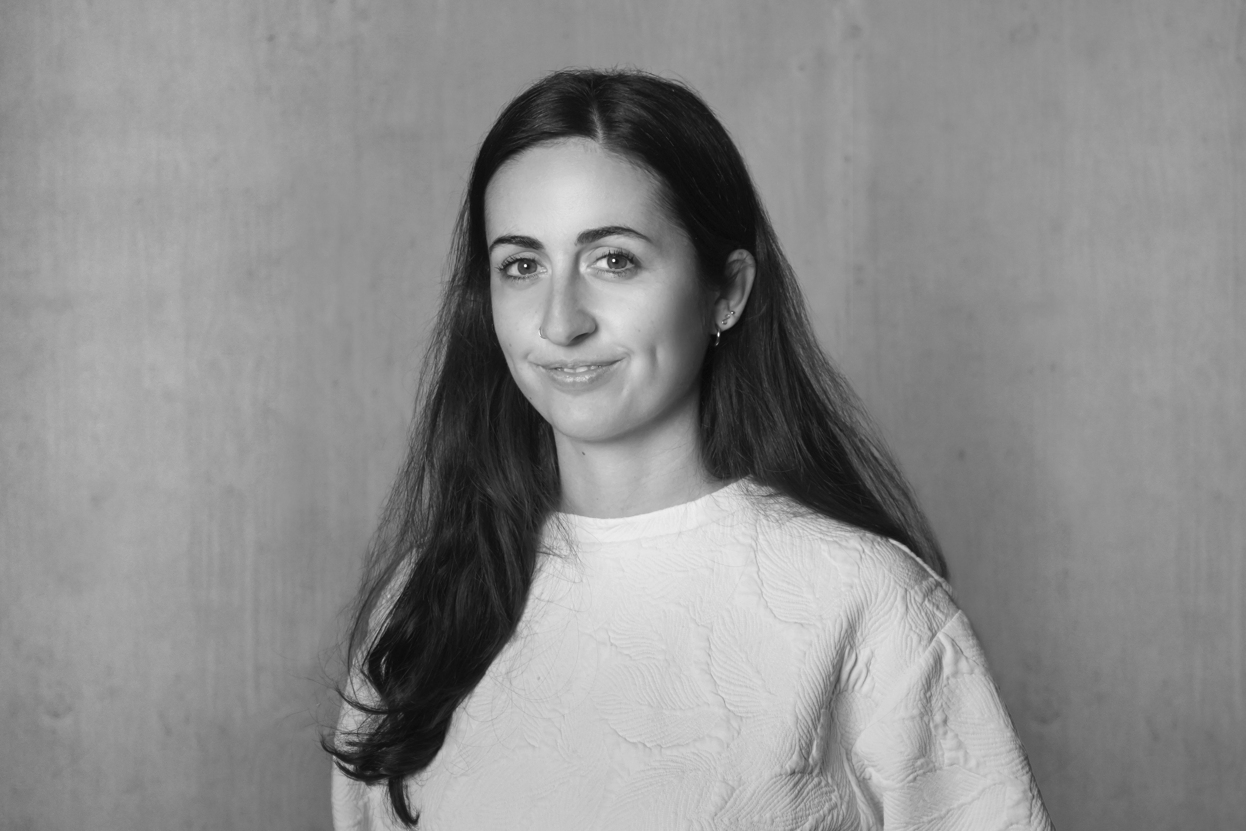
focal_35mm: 70
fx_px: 2423
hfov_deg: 28.8
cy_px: 416
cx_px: 623
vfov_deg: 19.5
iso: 2000
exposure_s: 1/160
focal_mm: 70
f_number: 5.6
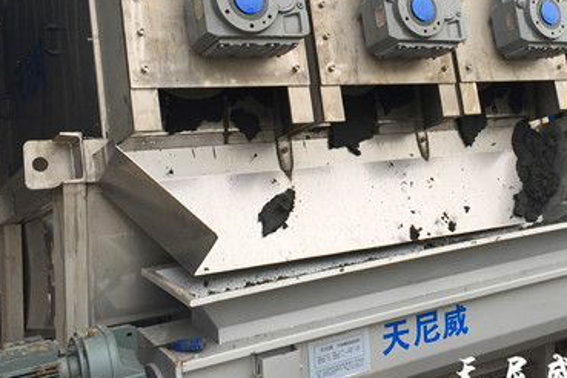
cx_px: 380
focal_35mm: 49
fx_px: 772
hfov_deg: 39.8
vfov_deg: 27.3
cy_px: 117
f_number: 2.2
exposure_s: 1/408
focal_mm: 4.15
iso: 32
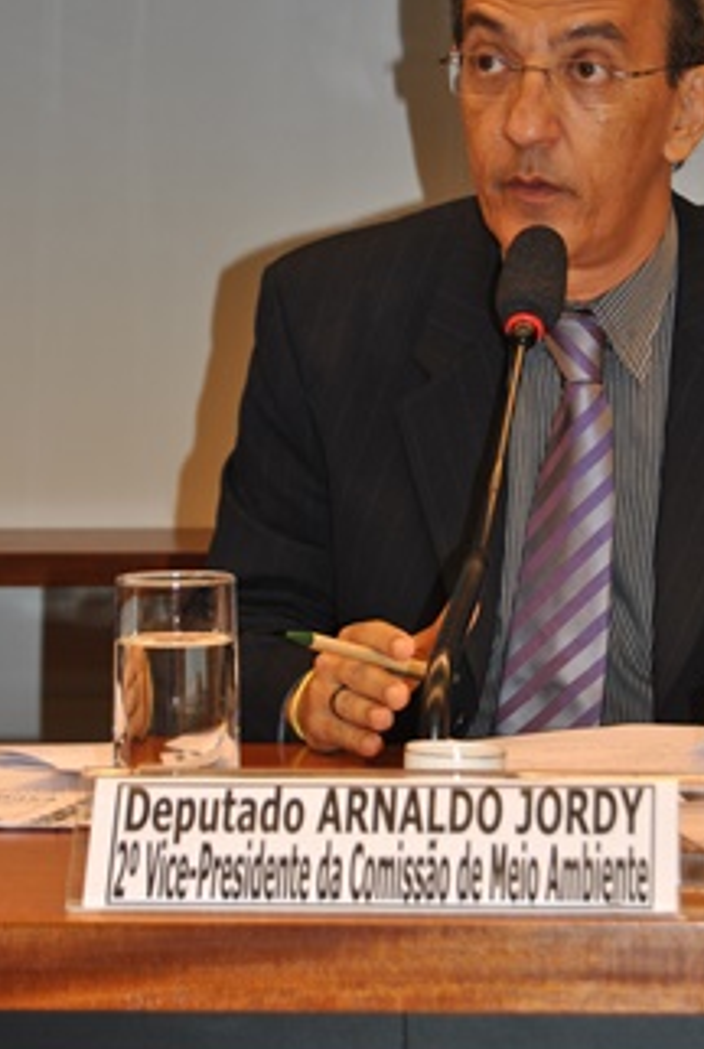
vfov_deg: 17.8
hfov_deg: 12.0
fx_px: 3350
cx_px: 476
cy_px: 437
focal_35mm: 115
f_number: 5.6
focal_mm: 55
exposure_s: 1/60
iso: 200
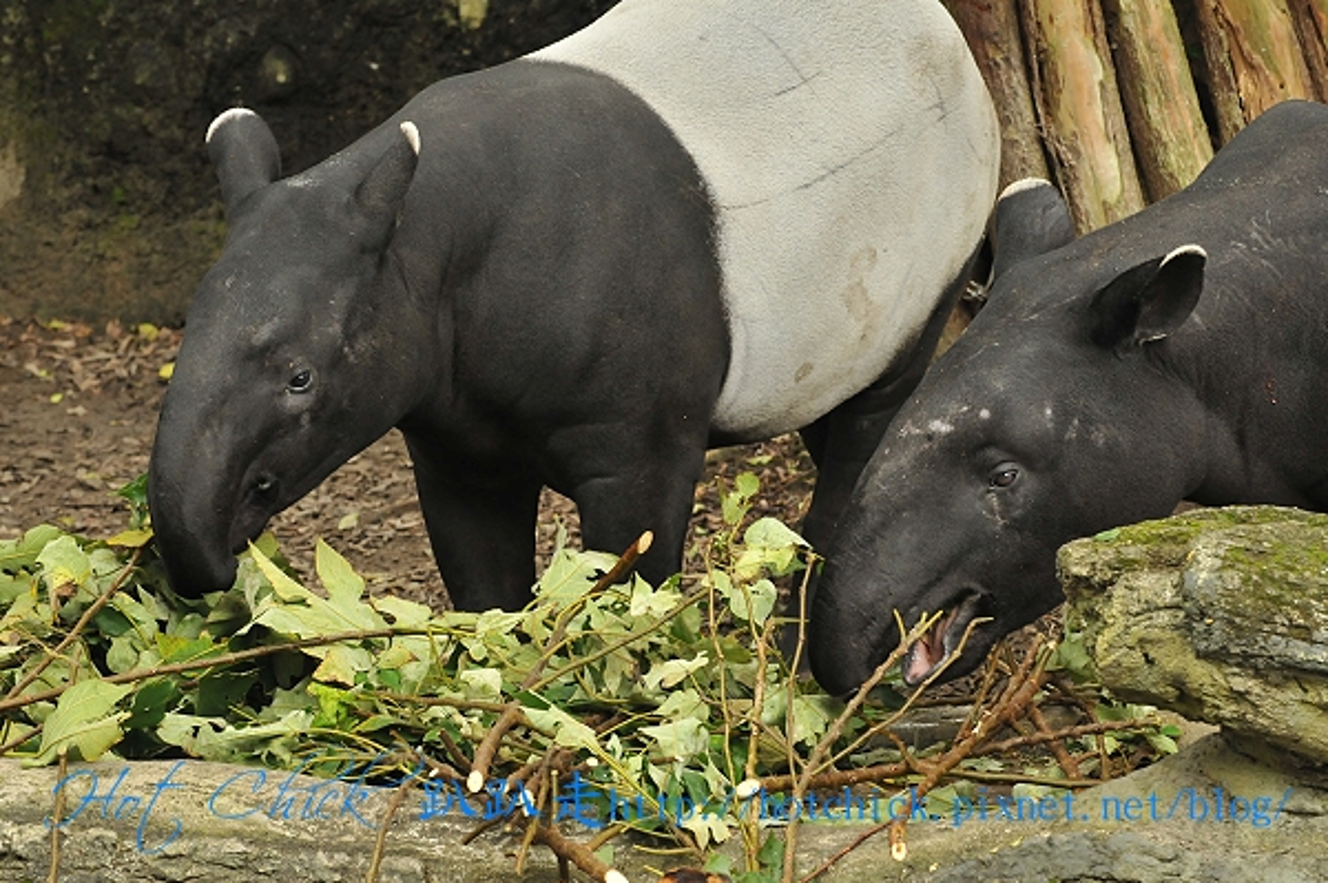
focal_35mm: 232
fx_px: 8569
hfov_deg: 8.9
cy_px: 442
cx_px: 664
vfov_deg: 5.9
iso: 800
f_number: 6.3
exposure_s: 1/125
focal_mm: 155
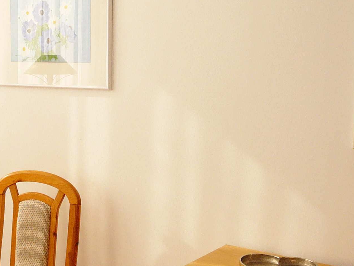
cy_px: 146
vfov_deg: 20.7
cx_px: 82
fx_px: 726
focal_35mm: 71
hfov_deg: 27.0
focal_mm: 5.2
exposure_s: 1/250
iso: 80
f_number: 2.8
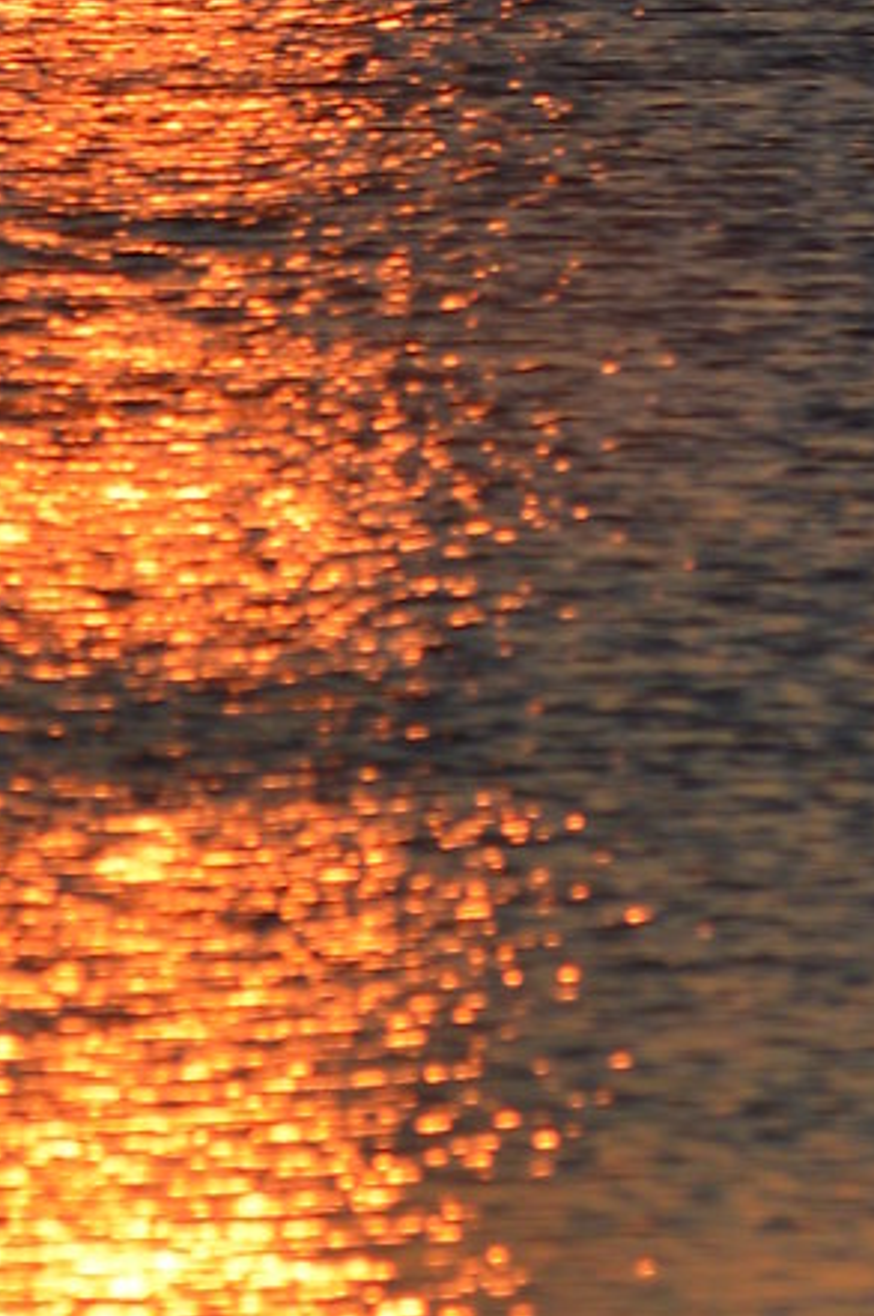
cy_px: -862
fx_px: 37256
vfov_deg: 2.0
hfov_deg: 1.3
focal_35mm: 1021
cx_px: 279
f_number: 7.1
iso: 100
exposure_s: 1/500
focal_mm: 125
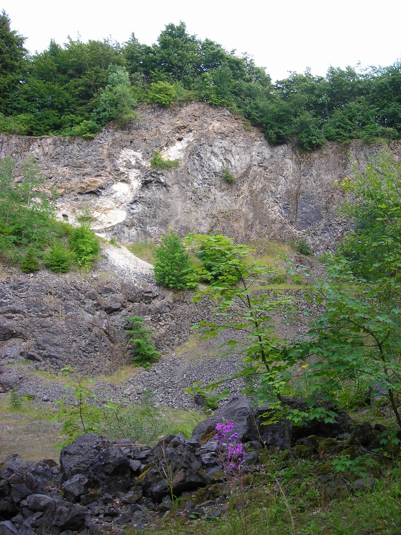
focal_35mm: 38
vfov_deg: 49.0
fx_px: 587
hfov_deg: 37.7
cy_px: 268
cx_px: 200
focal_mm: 6.3
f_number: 3.2
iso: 50
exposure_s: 1/124
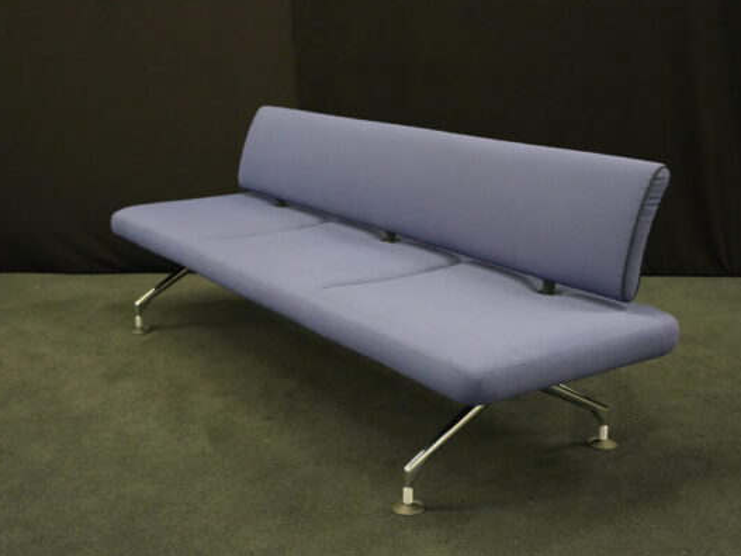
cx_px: 385
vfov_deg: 31.5
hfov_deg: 41.2
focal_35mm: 46
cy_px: 277
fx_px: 984
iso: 12800
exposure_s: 1/160
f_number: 4
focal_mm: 42
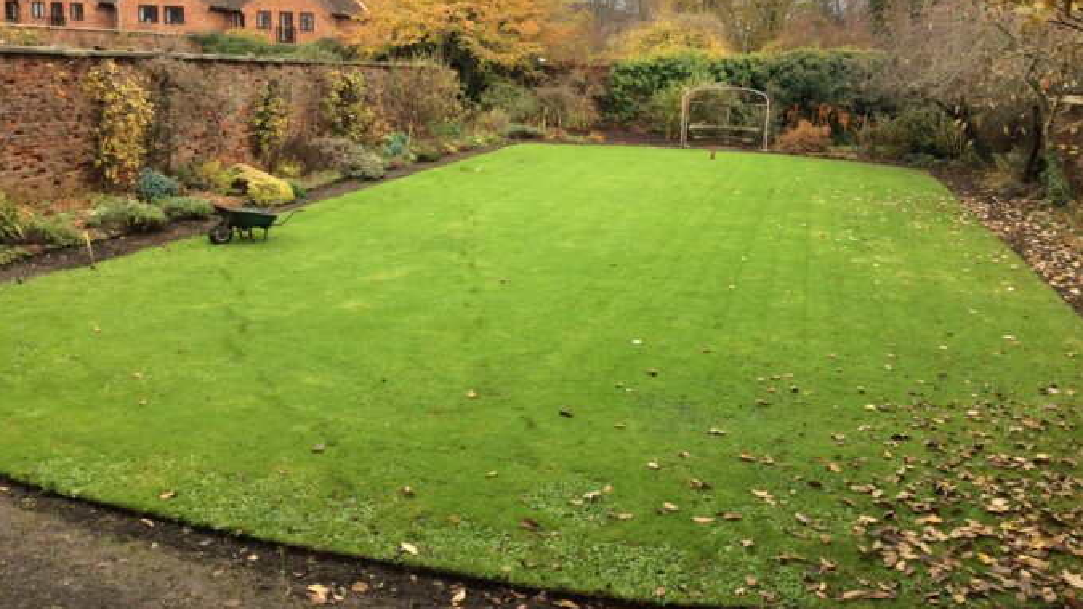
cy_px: 248
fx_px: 1005
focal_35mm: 35
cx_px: 543
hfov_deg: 56.6
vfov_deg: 33.6
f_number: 2.4
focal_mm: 3.3
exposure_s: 1/100
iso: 50
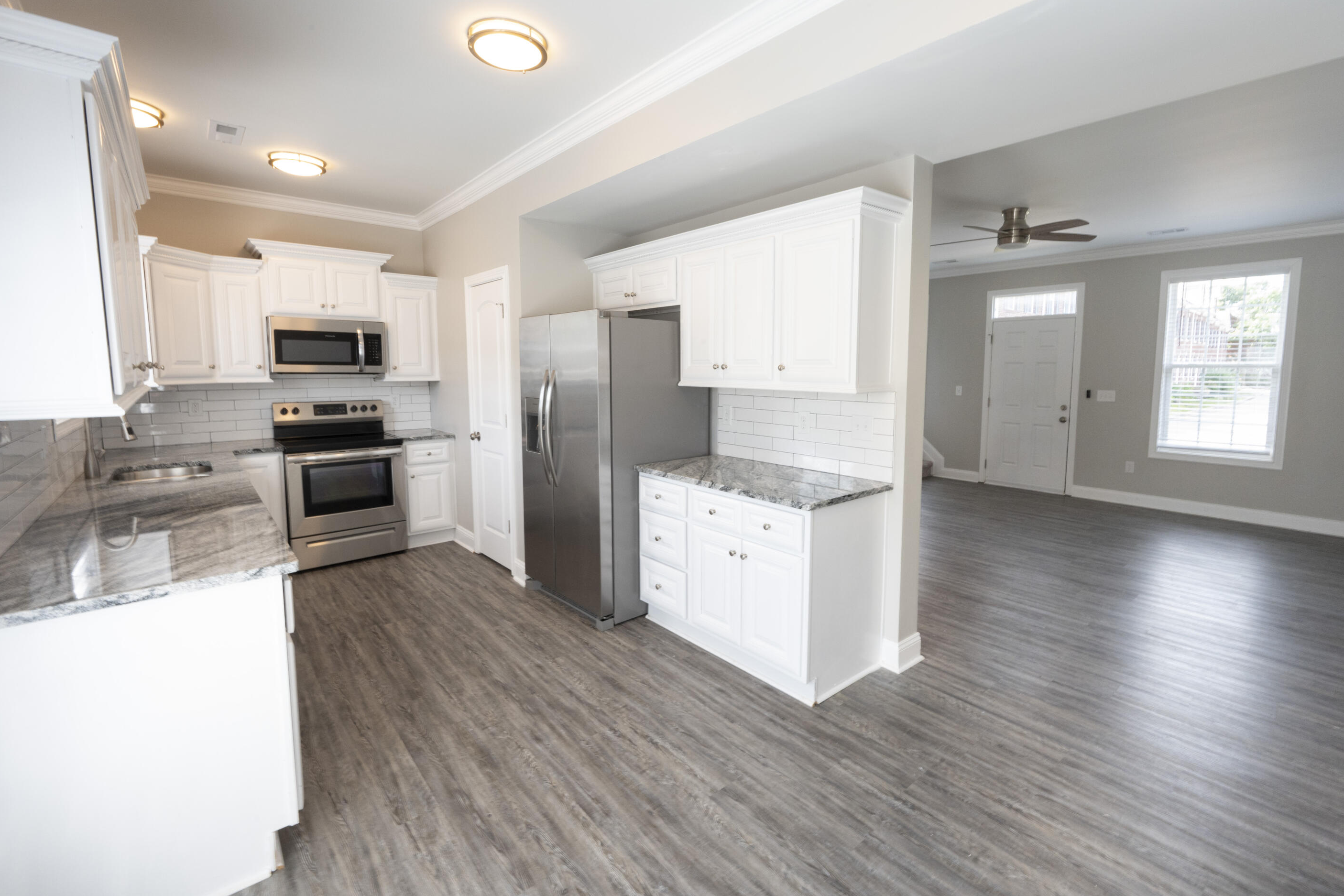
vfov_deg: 73.7
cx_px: 704
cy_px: 426
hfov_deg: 96.7
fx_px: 597
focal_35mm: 16
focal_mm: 15
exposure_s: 1/15
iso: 1250
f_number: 18
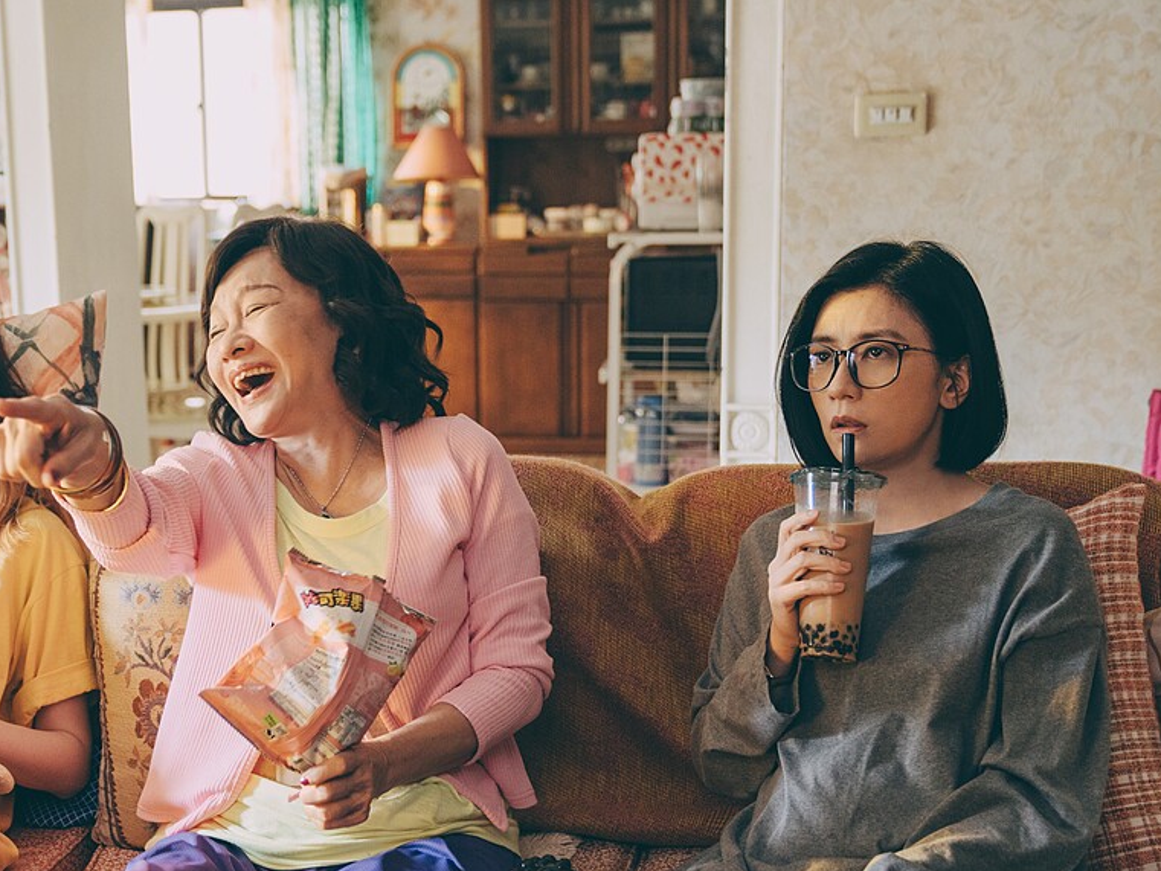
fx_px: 1677
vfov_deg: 29.1
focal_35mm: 50
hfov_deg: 37.9
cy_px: 509
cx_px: 412
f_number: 2.8
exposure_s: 1/100
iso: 2000
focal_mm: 33
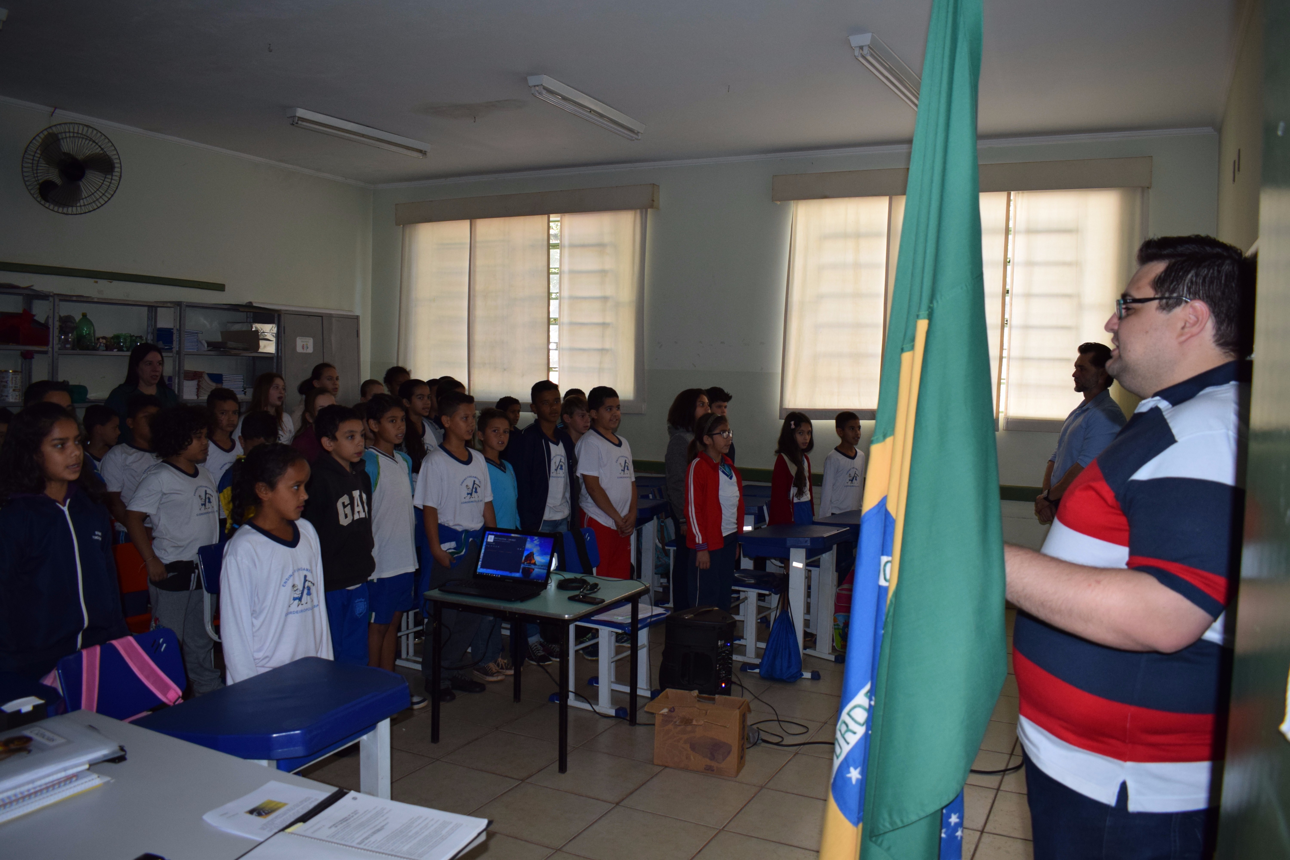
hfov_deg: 67.4
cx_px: 645
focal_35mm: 27
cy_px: 430
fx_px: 967
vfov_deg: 47.9
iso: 800
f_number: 5
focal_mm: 18
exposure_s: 1/100
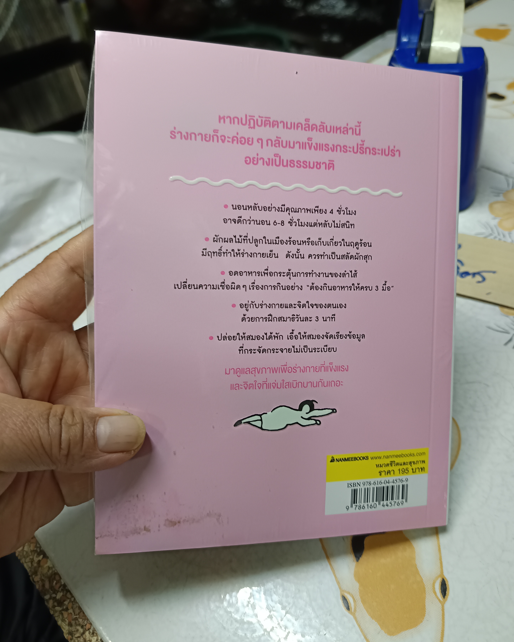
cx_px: 264
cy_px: 310
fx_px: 494
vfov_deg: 66.0
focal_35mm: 26
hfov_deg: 54.9
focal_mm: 5.31
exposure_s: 1/25
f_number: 1.7
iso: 962
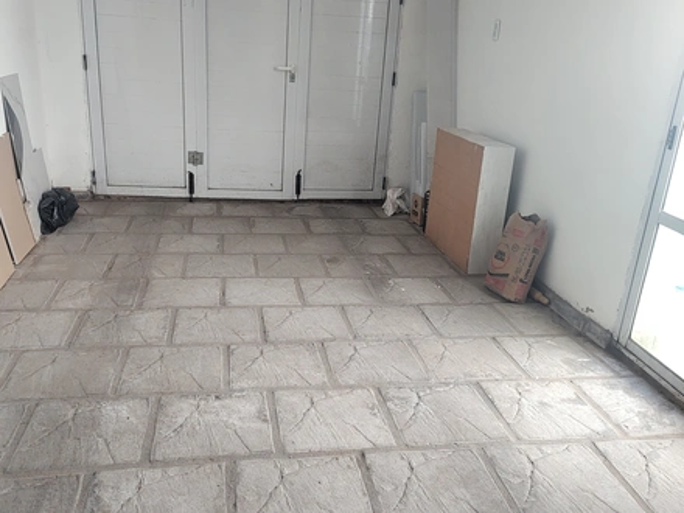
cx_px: 342
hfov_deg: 73.9
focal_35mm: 23
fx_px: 454
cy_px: 256
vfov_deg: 58.9
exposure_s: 1/100
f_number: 1.8
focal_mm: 5.56
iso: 213
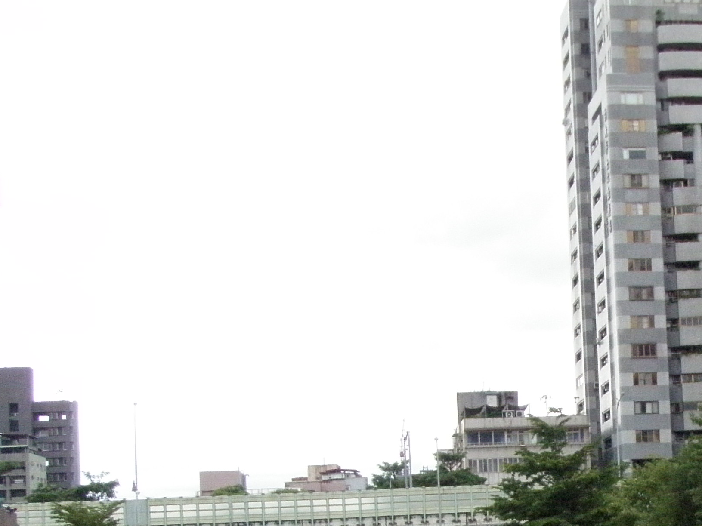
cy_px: 513
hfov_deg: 22.2
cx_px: 683
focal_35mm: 85
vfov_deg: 17.0
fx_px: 1724
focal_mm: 6.7
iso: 640
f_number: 3.5
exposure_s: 1/500
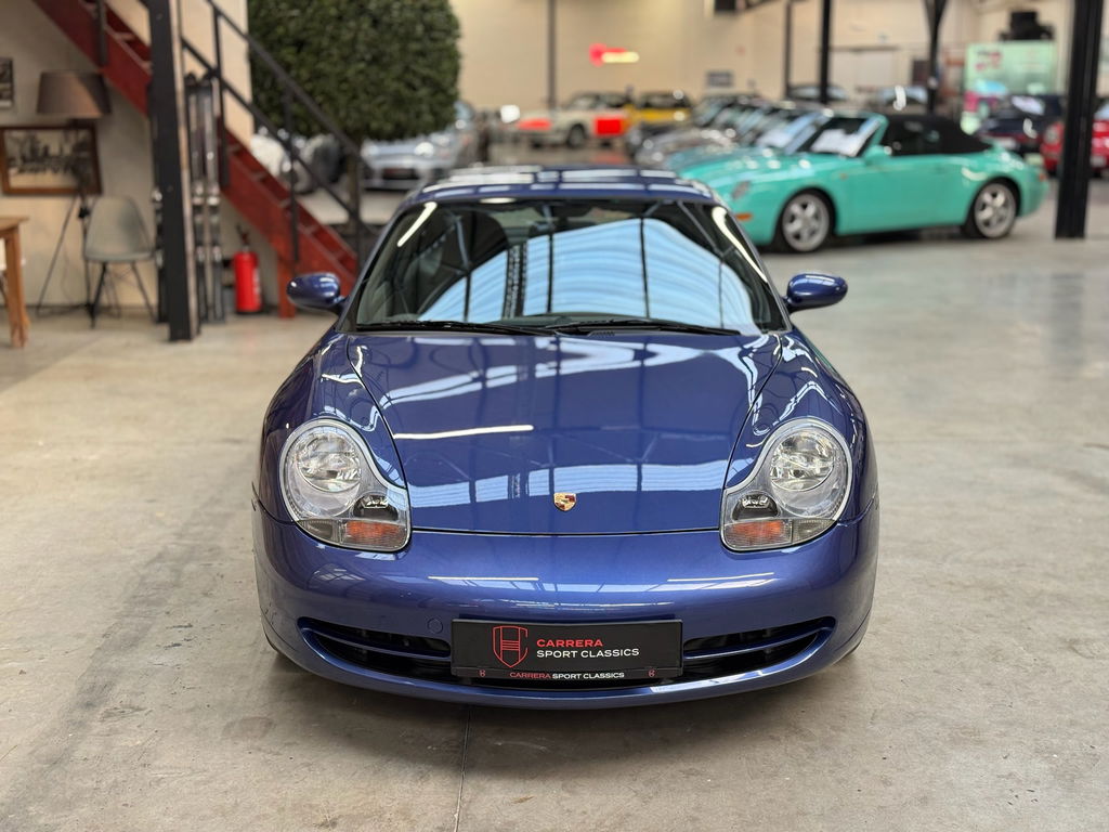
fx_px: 1538
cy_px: 416
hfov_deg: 39.7
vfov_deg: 30.3
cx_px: 554
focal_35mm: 48
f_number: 1.78
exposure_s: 1/100
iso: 100
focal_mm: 6.76
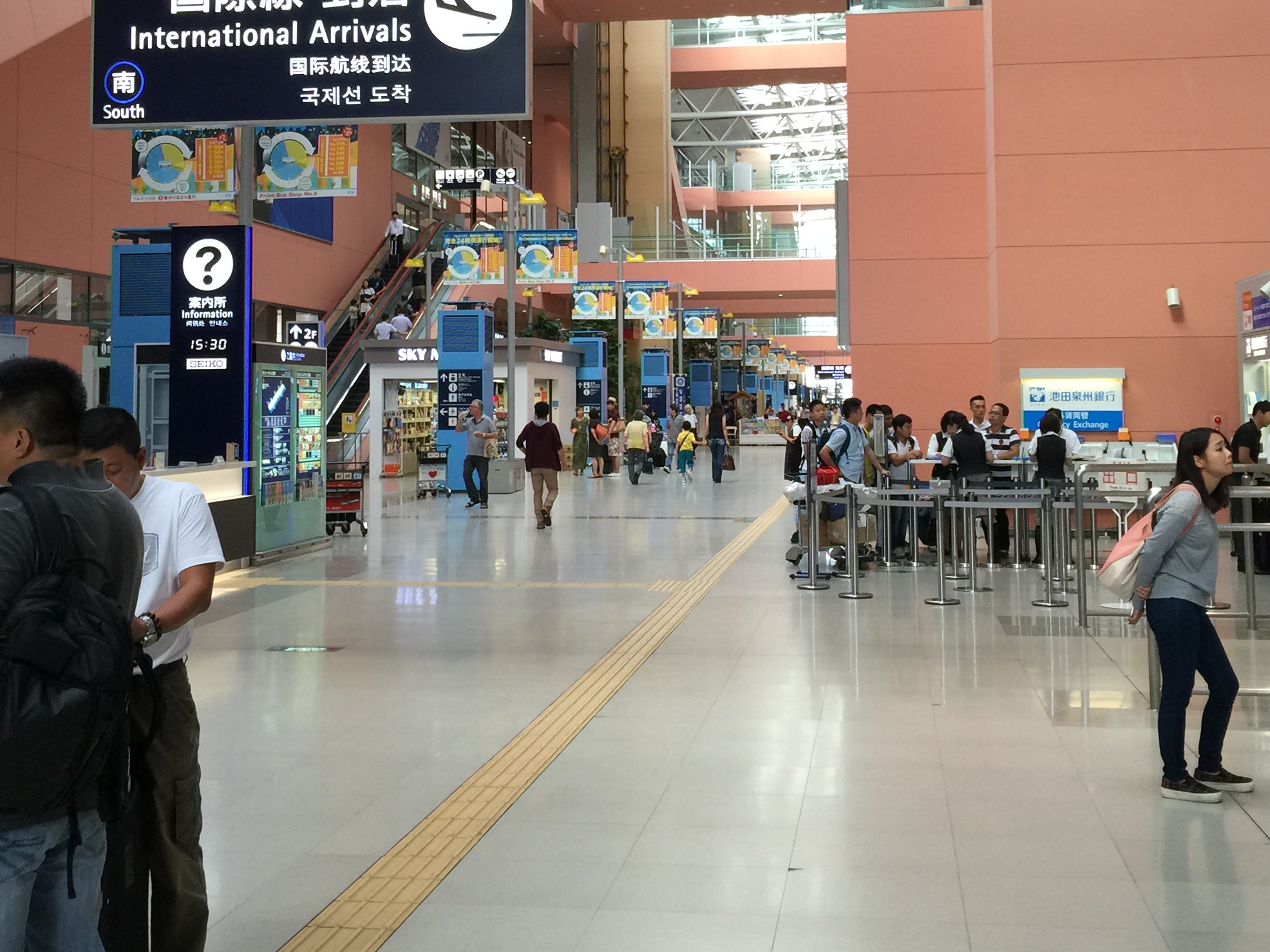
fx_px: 1761
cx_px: 629
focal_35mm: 48
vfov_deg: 29.9
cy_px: 281
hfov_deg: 39.7
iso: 32
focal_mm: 4.15
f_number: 2.2
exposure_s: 1/30
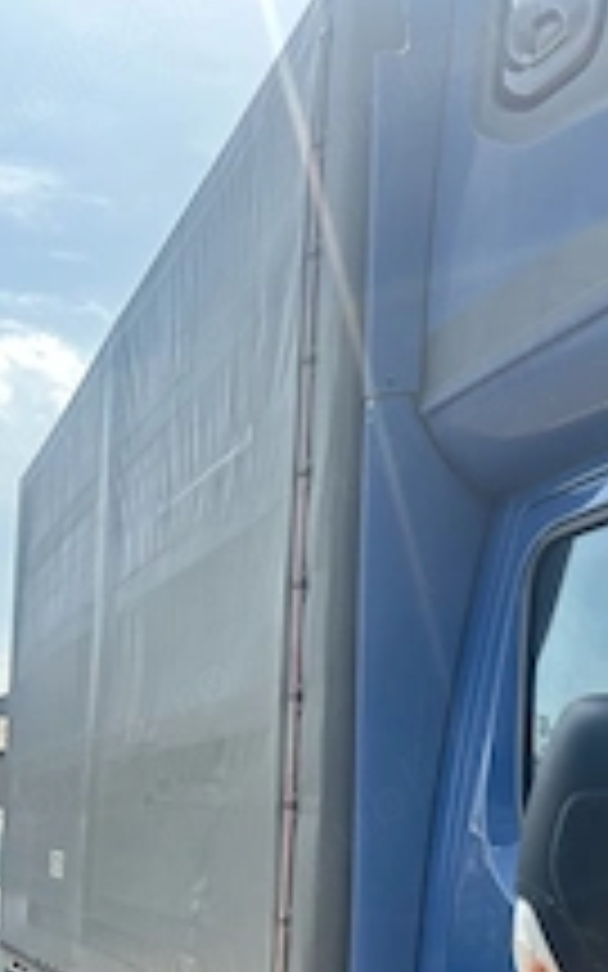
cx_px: 527
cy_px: 824
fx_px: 1352
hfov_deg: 24.7
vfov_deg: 37.6
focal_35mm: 51
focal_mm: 5.7
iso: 50
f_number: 1.5
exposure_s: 1/1779
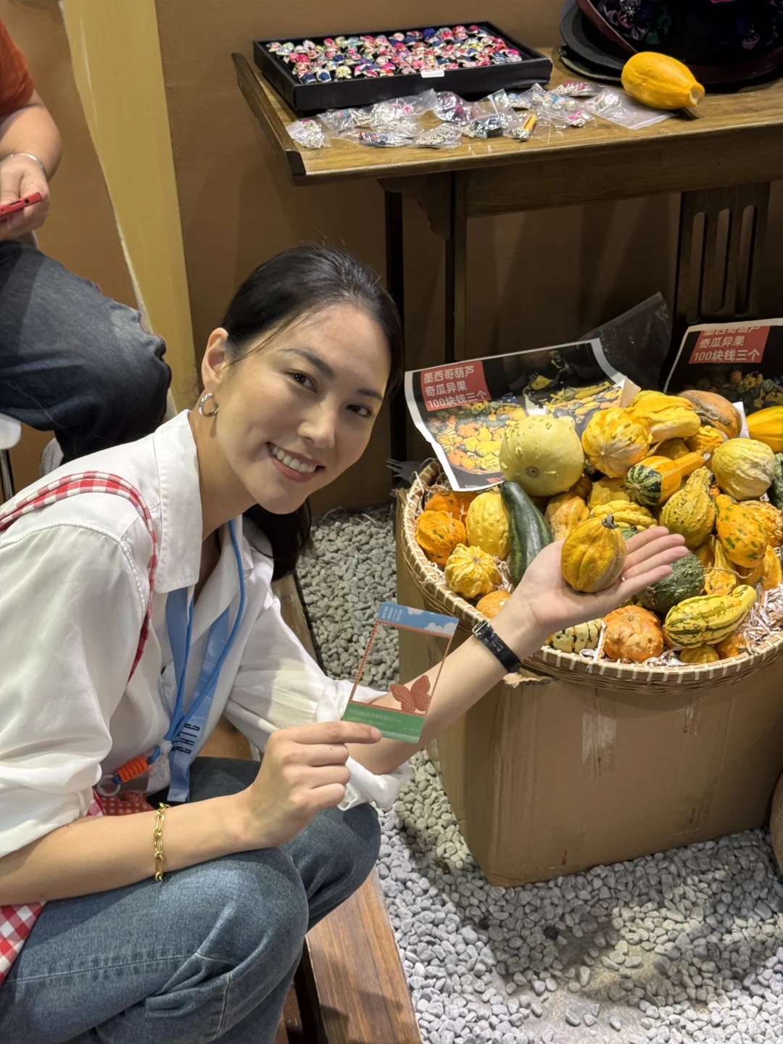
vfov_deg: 39.7
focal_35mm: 48
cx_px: 392
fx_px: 1448
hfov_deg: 30.3
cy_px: 522
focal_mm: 6.76
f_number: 1.78
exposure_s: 1/50
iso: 64
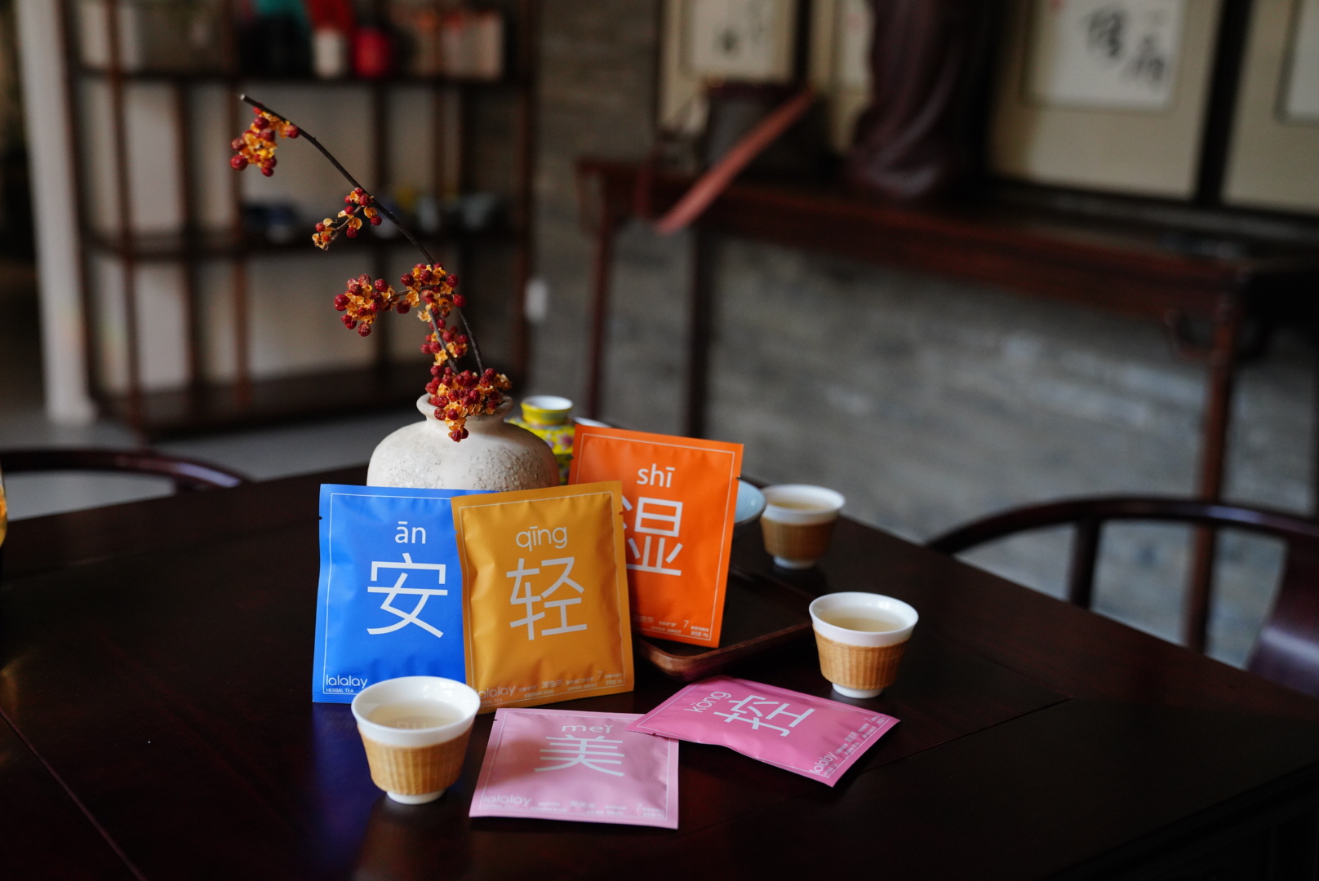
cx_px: 660
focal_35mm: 44
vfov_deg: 30.6
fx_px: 1613
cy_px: 440
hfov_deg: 44.5
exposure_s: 1/800
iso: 3200
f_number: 3.2
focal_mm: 44
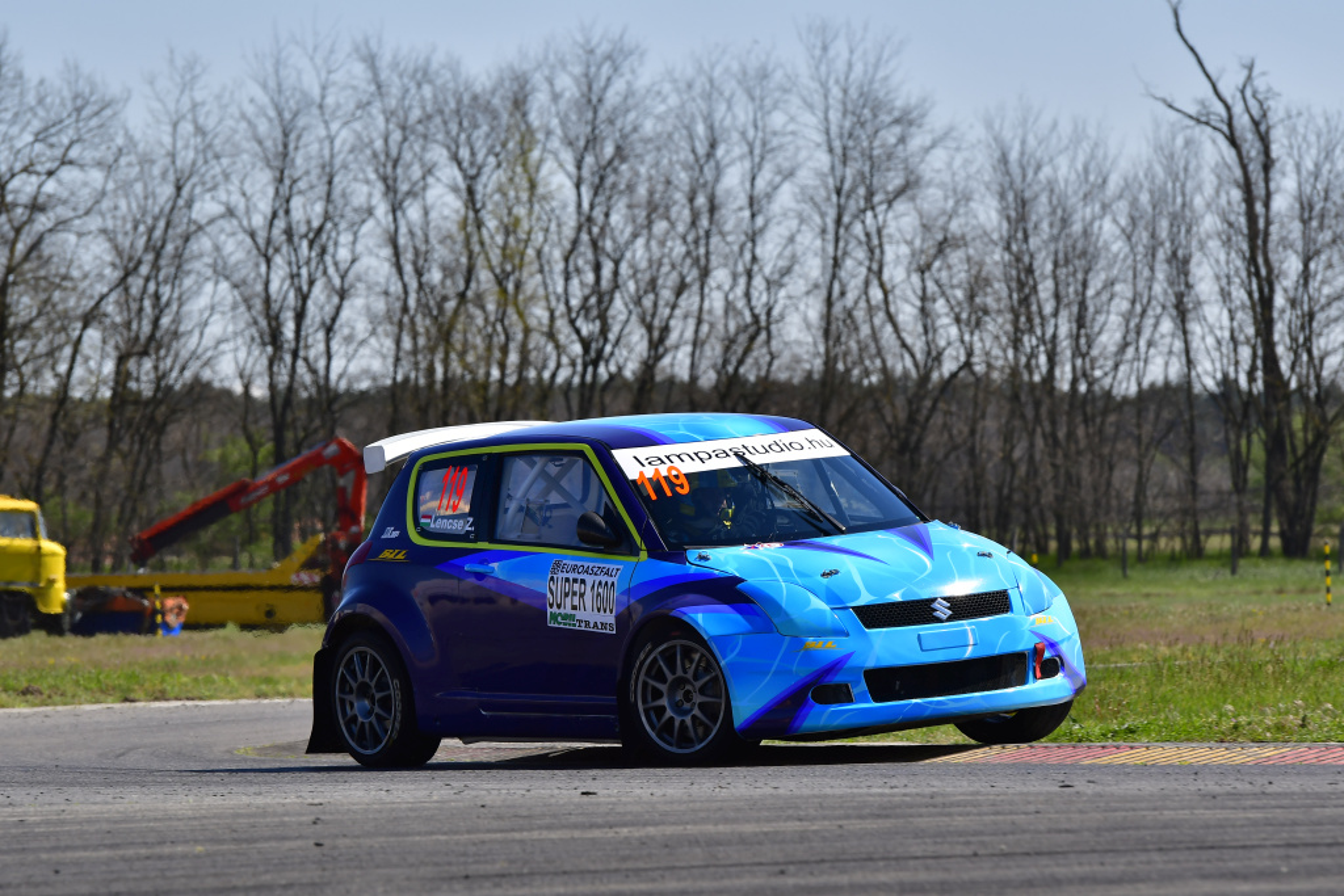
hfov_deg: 7.4
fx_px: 10361
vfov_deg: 5.0
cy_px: 448
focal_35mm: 278
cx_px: 672
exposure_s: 1/800
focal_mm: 185
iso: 100
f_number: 7.1
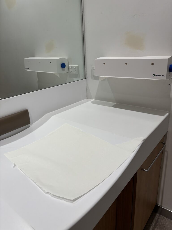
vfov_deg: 67.3
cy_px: 115
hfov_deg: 53.1
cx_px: 86
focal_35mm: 26
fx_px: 172
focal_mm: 5.96
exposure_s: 1/100
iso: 100
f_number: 1.6
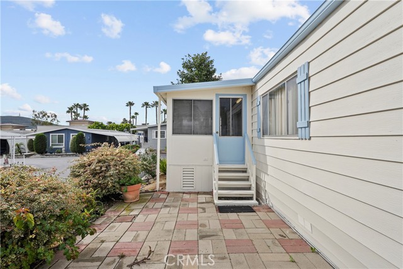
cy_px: 134
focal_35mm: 19
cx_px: 202
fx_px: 213
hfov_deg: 86.9
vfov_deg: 64.6
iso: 100
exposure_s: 1/125
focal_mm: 19
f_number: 9
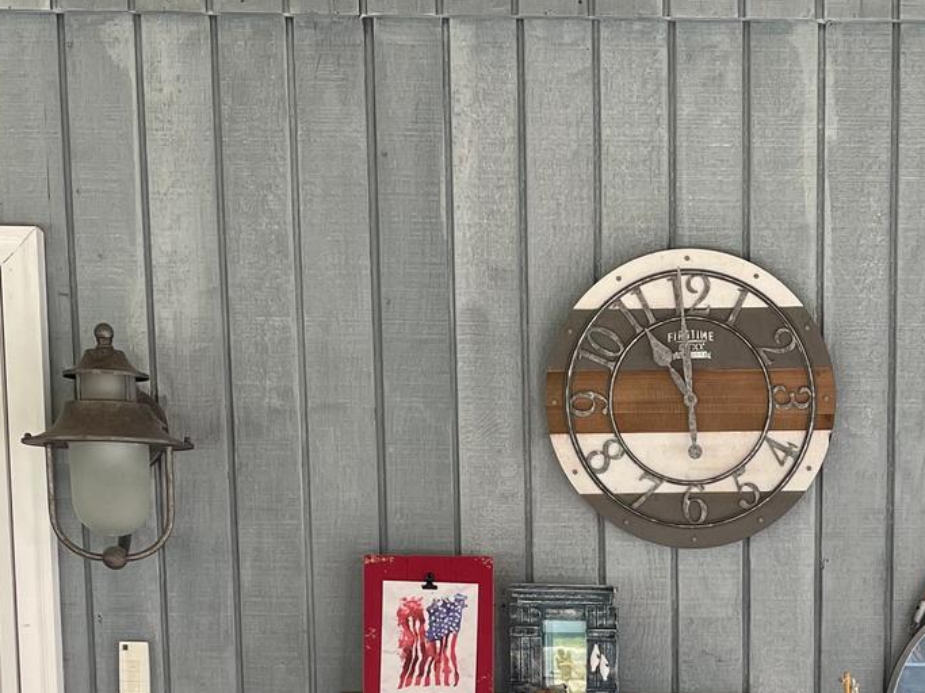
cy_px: 906
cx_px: 764
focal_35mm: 78
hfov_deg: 24.6
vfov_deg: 17.7
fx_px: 2084
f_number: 1.6
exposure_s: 1/121
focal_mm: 4.2
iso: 32
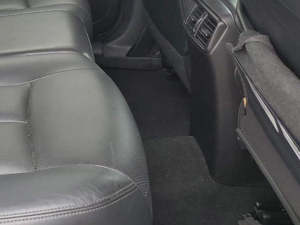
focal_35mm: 65
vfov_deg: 21.6
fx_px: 563
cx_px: -46
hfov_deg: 26.9
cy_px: -11
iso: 57
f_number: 1.5
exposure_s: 1/120
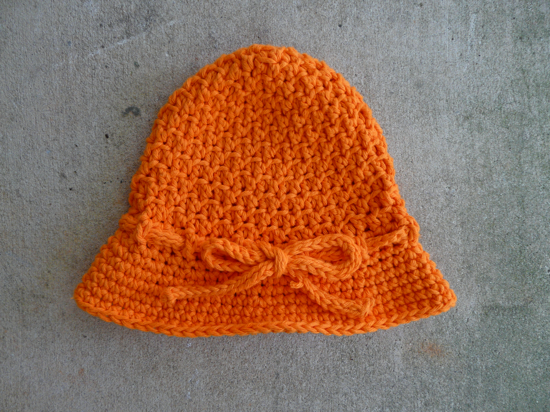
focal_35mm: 28
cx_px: 275
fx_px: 445
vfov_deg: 49.7
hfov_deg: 63.4
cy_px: 206
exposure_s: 1/30
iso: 125
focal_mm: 4.6
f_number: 2.8
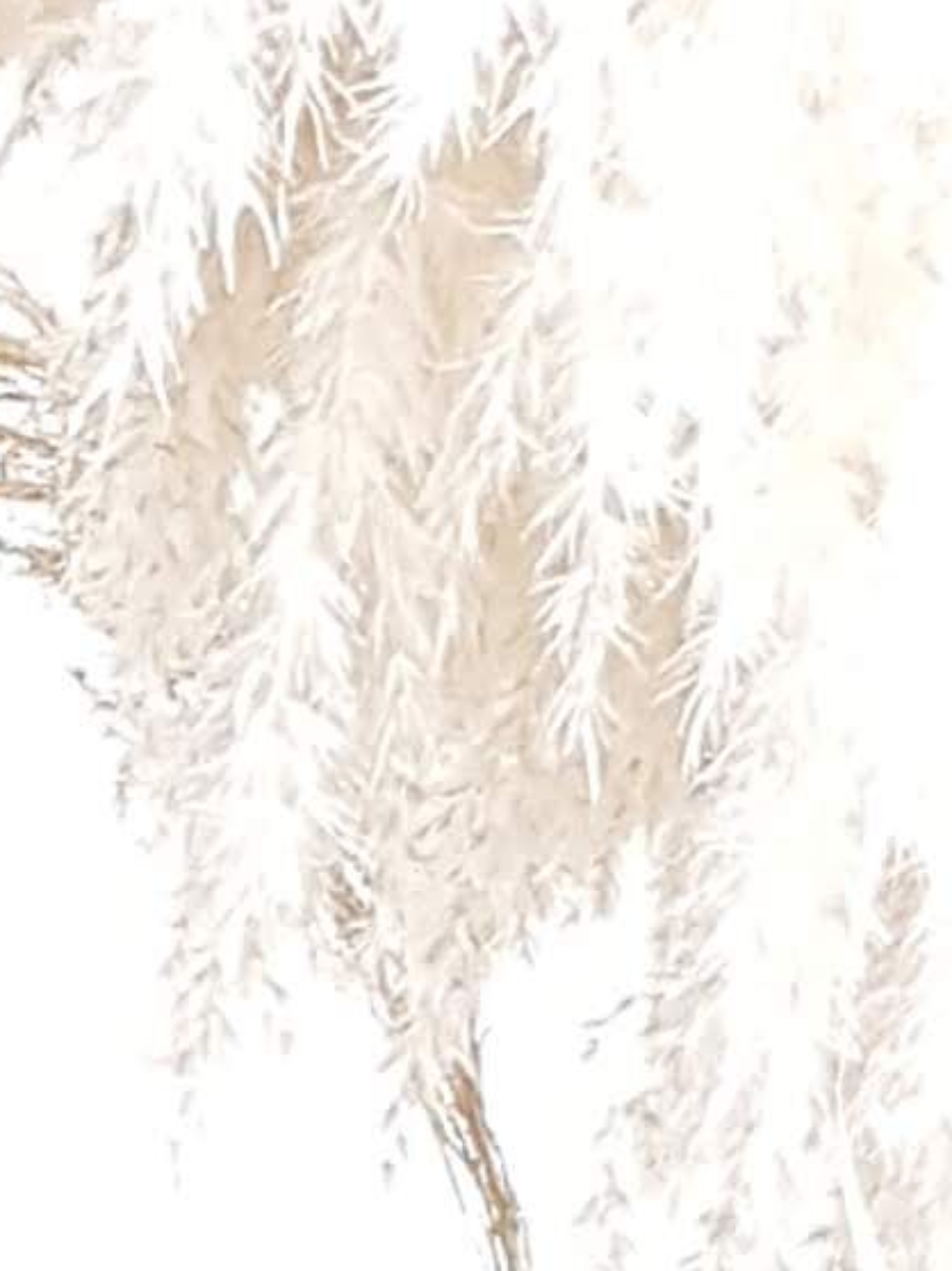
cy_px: 1747
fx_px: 6899
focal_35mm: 188
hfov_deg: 7.3
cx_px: -1433
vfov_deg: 10.3
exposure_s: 1/60
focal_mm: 4.2
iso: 125
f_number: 1.7
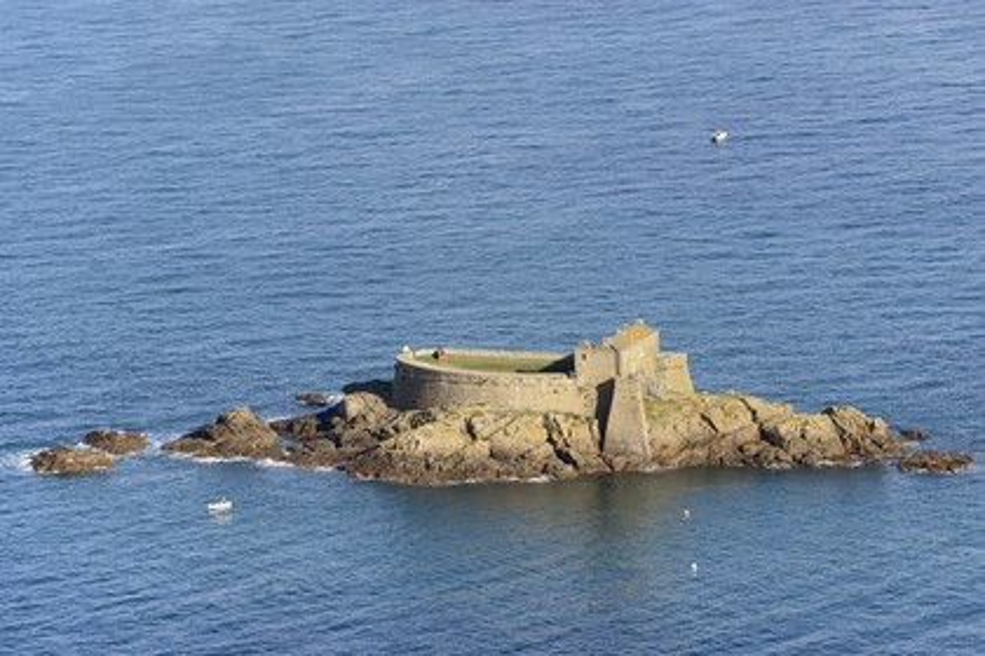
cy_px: 328
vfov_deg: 6.9
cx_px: 492
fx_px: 5472
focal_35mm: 200
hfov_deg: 10.3
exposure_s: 1/1000
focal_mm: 200
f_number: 8
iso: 400
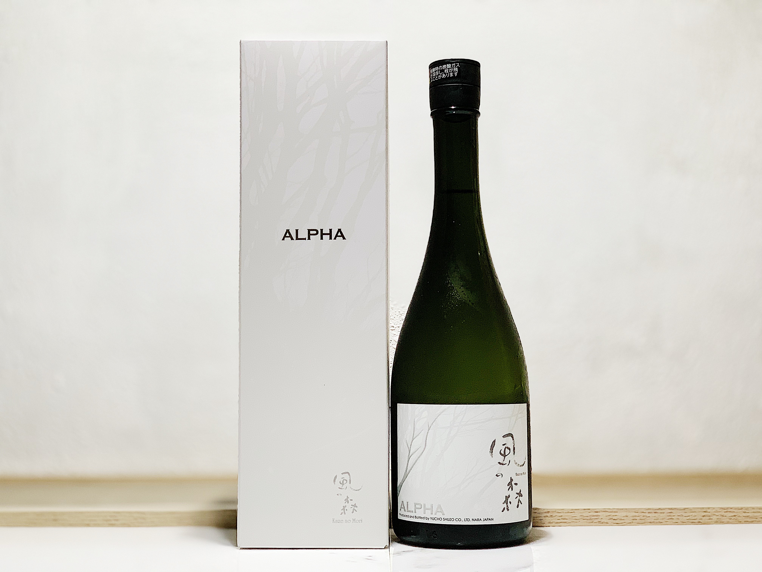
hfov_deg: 36.8
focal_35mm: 52
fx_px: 1145
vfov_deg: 28.0
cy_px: 286
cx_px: 381
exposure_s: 1/118
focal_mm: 6
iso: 125
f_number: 2.4
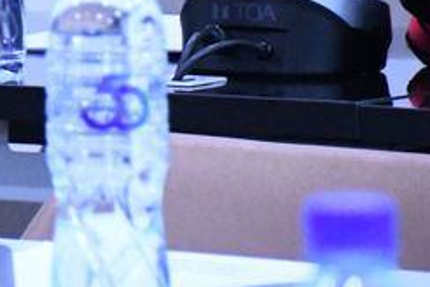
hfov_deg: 2.7
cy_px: -290
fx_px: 9113
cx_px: -432
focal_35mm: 763
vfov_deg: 1.8
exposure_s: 1/200
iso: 11400
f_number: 5.6
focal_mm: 122
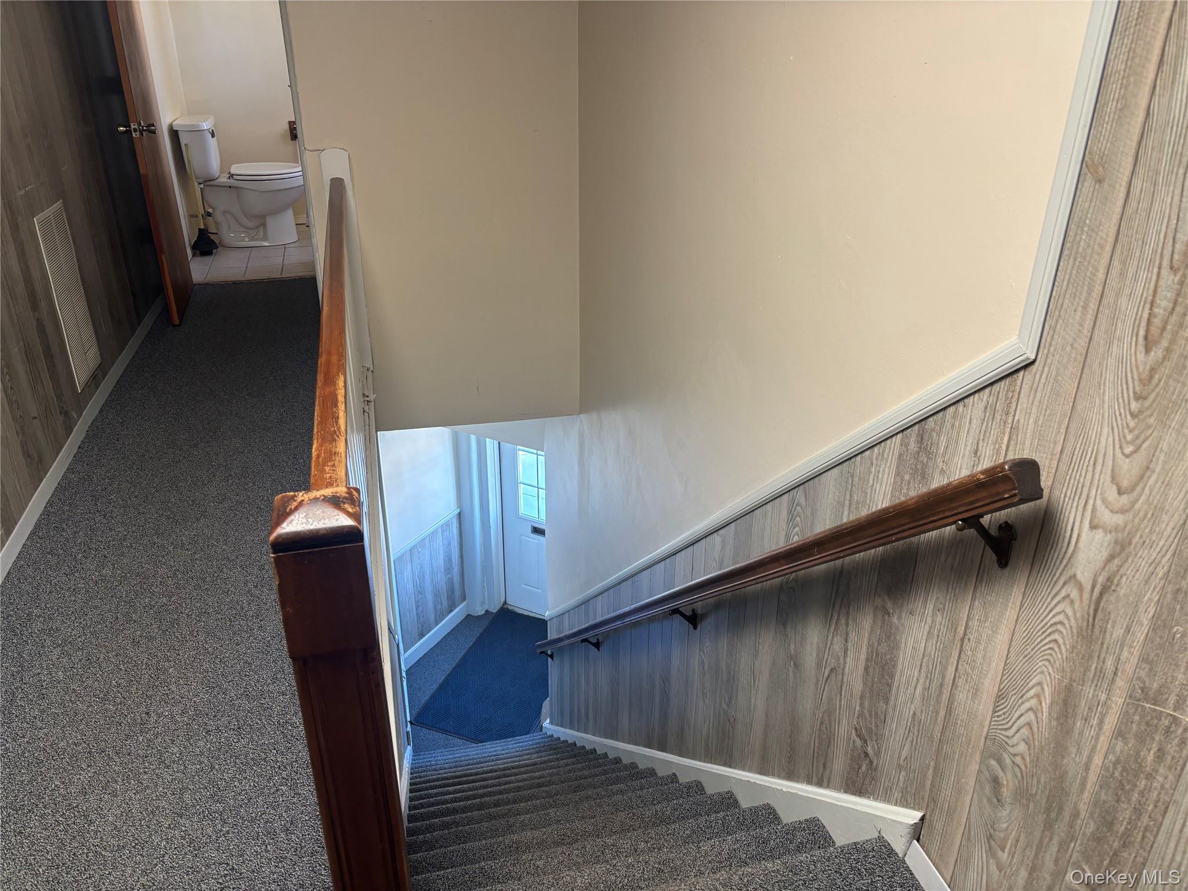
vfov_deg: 53.1
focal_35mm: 26
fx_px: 892
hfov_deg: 67.3
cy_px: 446
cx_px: 594
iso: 100
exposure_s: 1/60
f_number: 1.6
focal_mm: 5.96
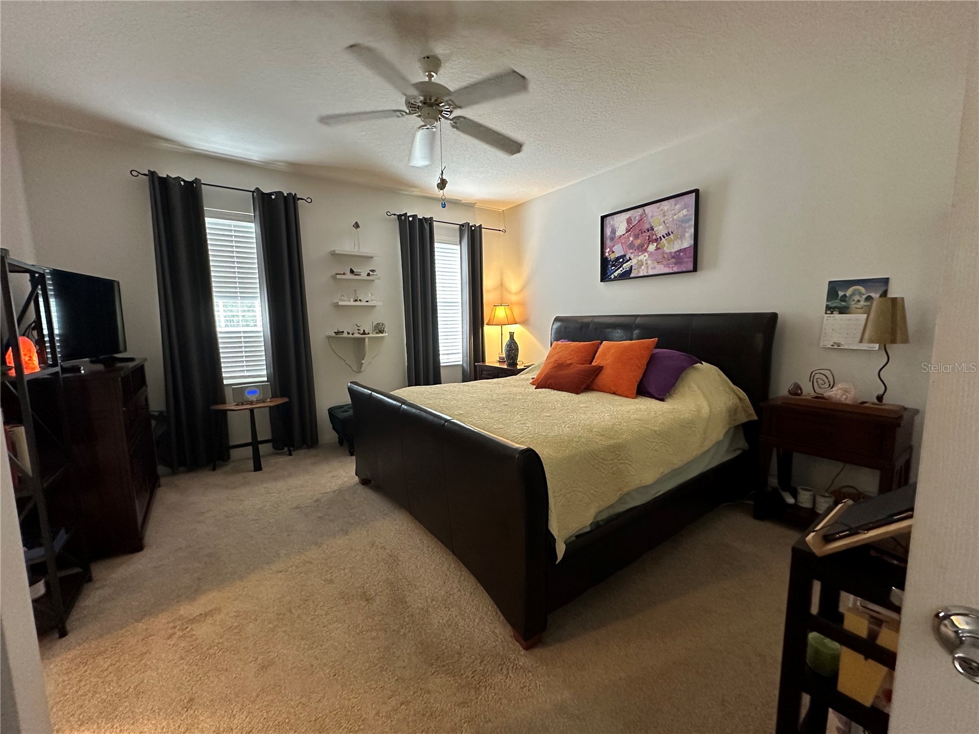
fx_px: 396
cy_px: 367
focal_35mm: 14
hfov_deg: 102.1
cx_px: 490
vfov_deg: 85.7
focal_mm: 2.22
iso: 500
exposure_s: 1/60
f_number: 2.2
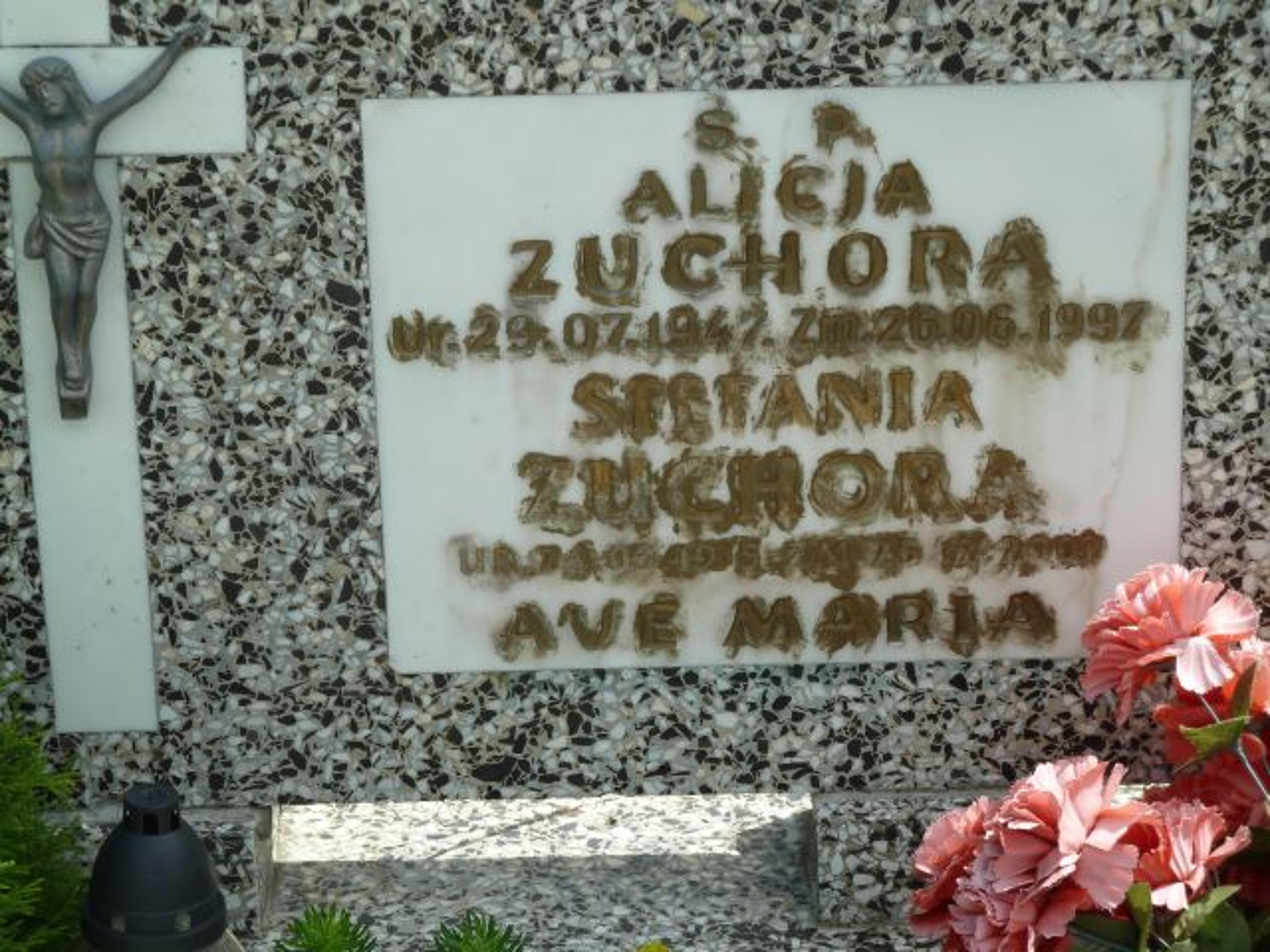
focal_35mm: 119
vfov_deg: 12.5
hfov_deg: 16.6
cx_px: 635
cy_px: 476
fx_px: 4366
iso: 80
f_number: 4.4
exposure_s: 1/250
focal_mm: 19.5
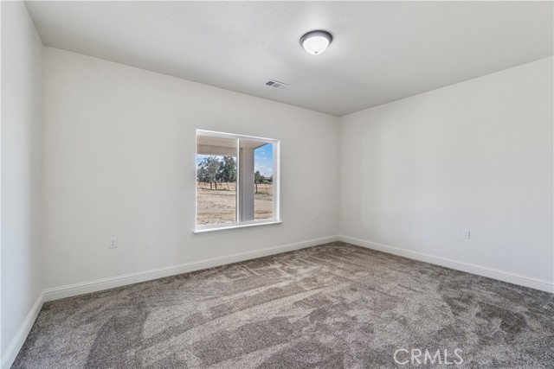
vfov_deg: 77.4
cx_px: 277
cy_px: 184
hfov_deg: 100.4
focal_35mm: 15
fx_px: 231
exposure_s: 1/30
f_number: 8
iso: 640
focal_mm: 10
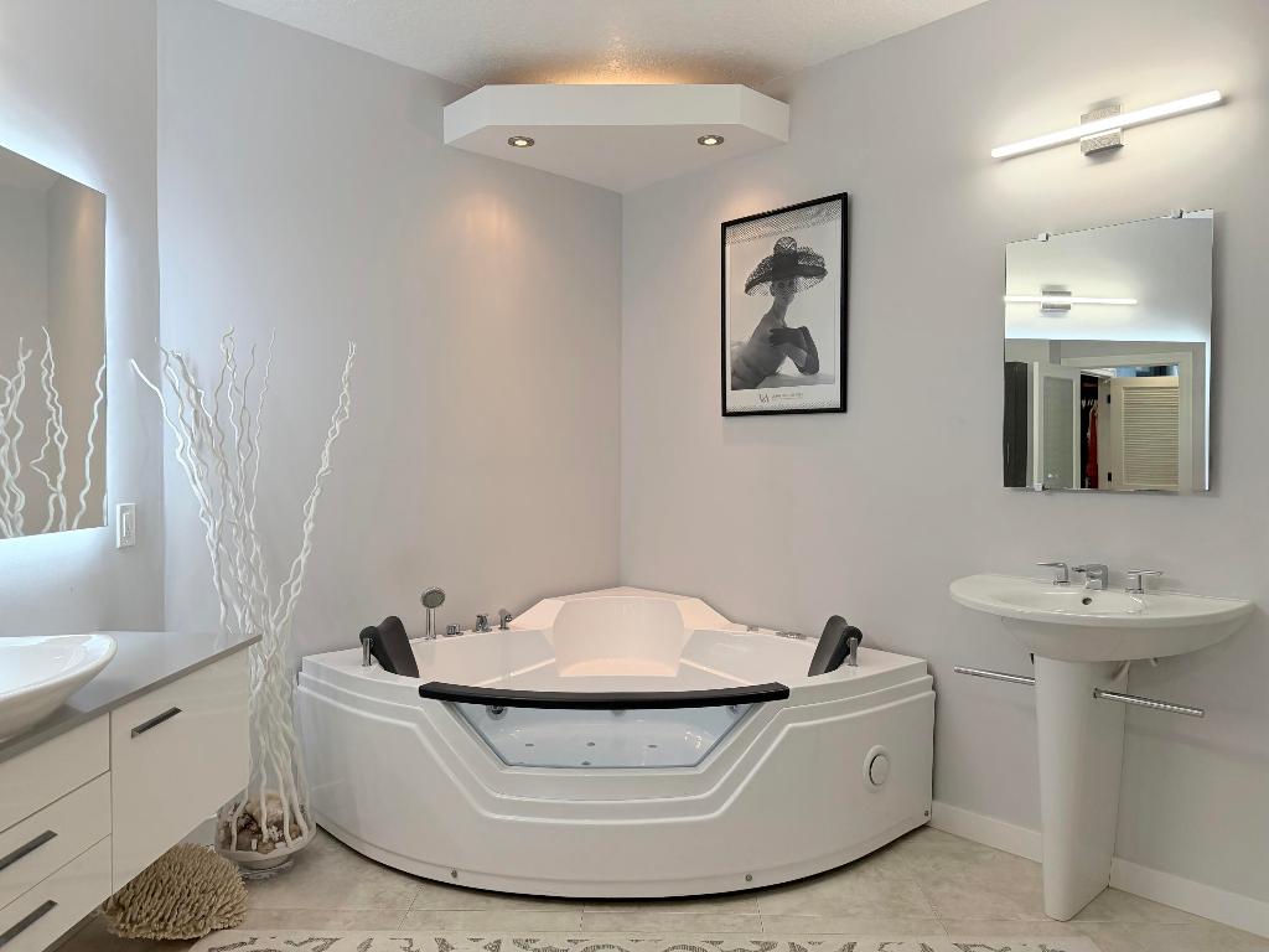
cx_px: 634
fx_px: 880
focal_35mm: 24
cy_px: 476
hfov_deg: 71.6
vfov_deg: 56.8
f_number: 1.78
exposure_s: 1/237
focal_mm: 6.76
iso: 200
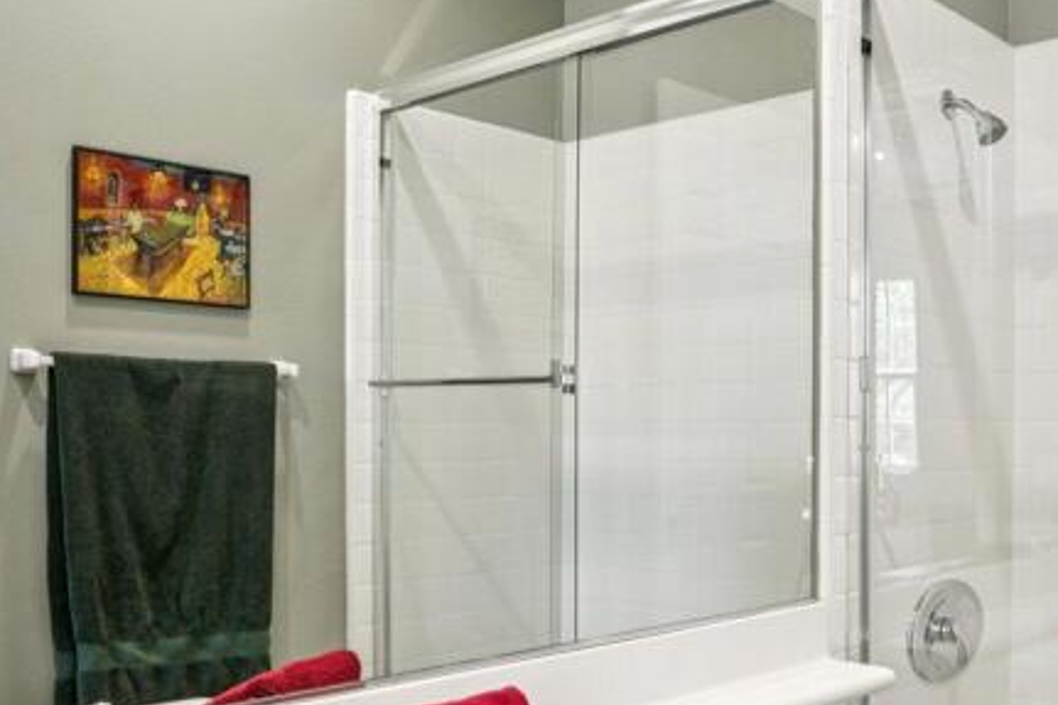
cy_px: 427
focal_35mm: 38
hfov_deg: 49.5
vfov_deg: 34.9
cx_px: 736
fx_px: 1116
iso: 400
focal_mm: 16
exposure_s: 1/20
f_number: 7.1
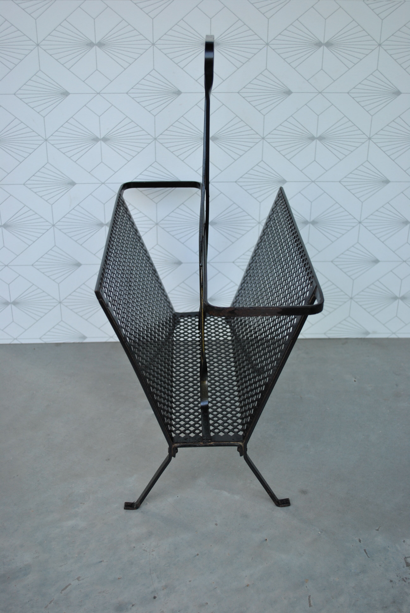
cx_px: 205
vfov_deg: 46.3
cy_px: 306
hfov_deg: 32.0
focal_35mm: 42
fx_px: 715
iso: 200
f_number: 4.5
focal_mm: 28
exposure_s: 1/80
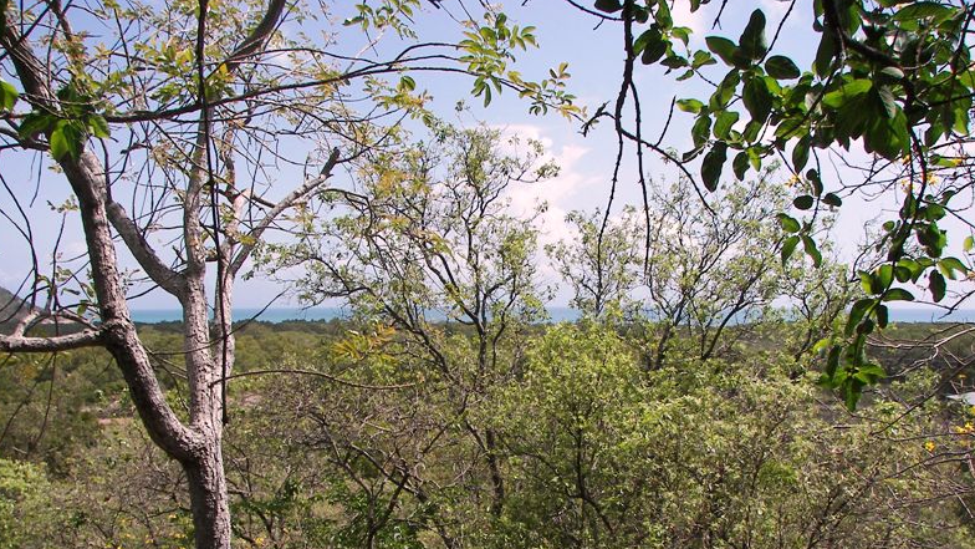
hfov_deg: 50.5
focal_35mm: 40
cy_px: 354
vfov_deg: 29.5
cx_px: 484
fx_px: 1034
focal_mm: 6
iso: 50
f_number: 4
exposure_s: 1/800
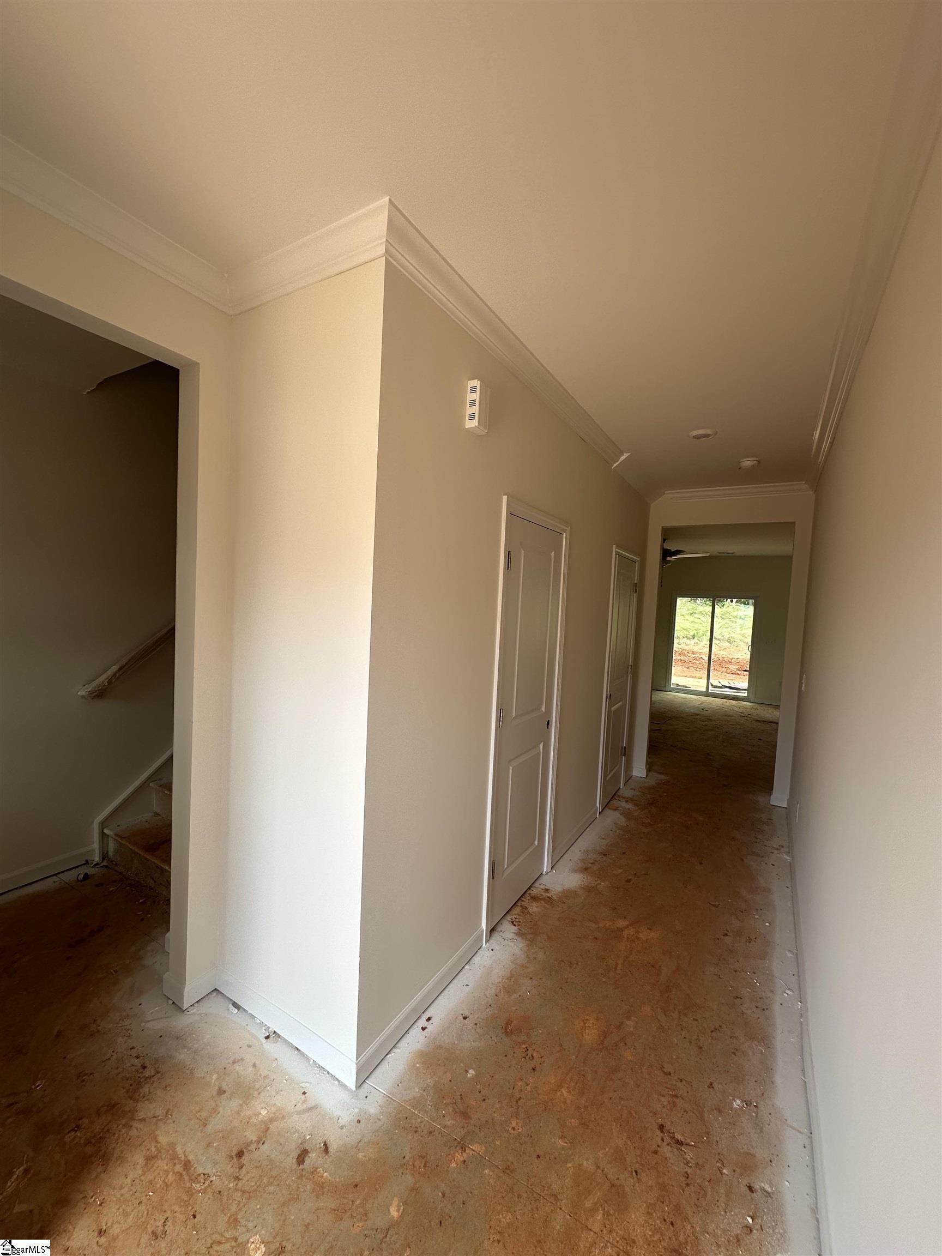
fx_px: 508
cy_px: 628
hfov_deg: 85.7
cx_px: 471
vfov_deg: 102.1
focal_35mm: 14
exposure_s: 1/252
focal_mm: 2.22
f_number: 2.2
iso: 40
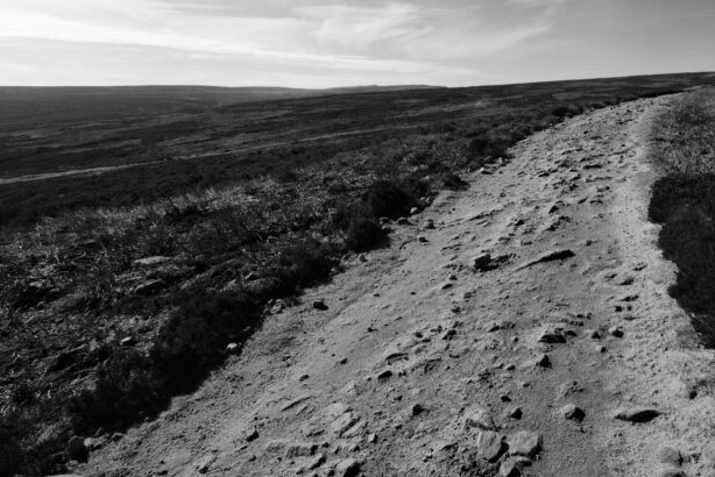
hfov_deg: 69.2
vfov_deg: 48.6
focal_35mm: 25
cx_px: 483
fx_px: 497
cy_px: 98
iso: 500
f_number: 11
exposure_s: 1/480
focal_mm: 10
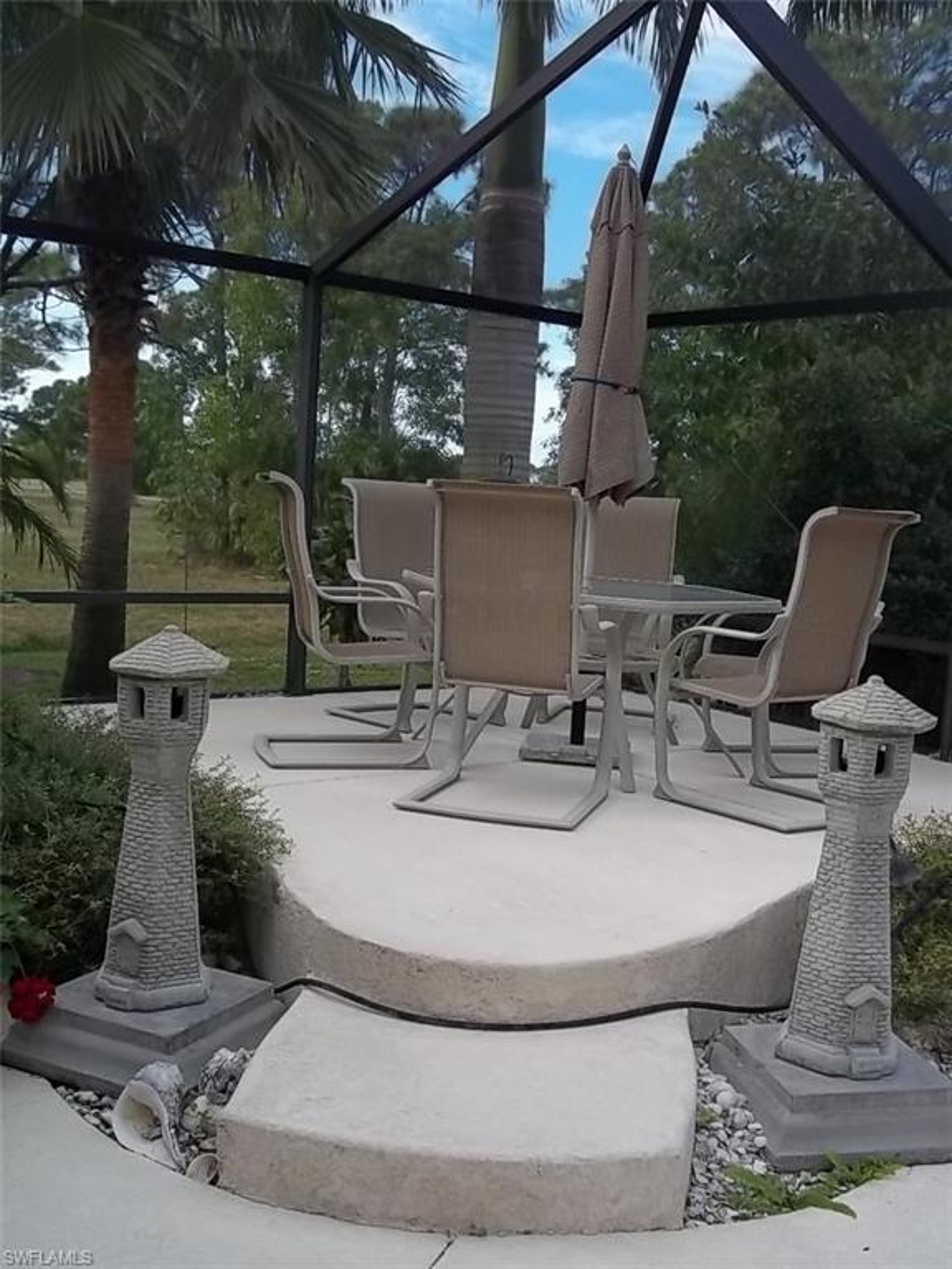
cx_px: 476
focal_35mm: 40
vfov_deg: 46.8
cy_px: 634
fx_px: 1467
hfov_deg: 36.0
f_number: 3.2
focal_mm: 7.1
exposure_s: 1/400
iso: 80
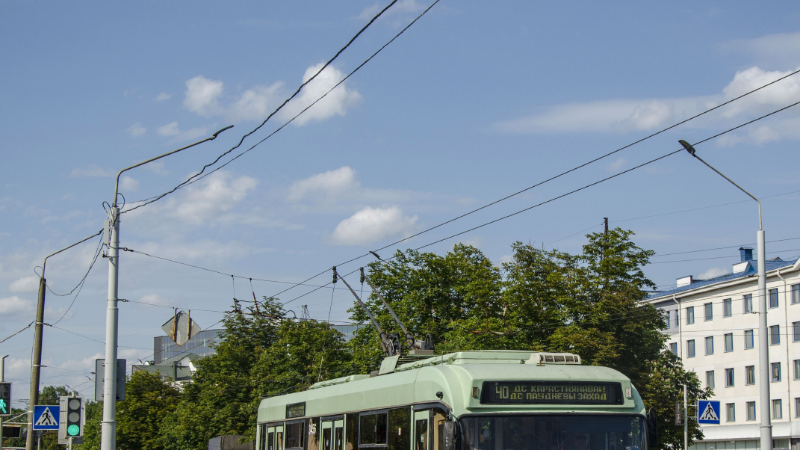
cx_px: 458
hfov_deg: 31.6
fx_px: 1413
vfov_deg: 18.0
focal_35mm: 67
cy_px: 311
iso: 160
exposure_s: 1/1000
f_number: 6.3
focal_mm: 35
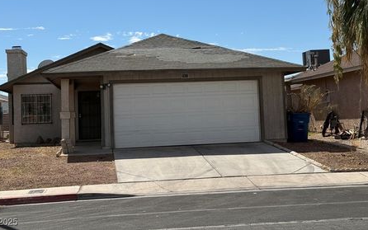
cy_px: 76
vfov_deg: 22.7
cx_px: 183
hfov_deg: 35.7
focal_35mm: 57
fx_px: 572
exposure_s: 1/7874
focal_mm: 6.76
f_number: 1.78
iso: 64
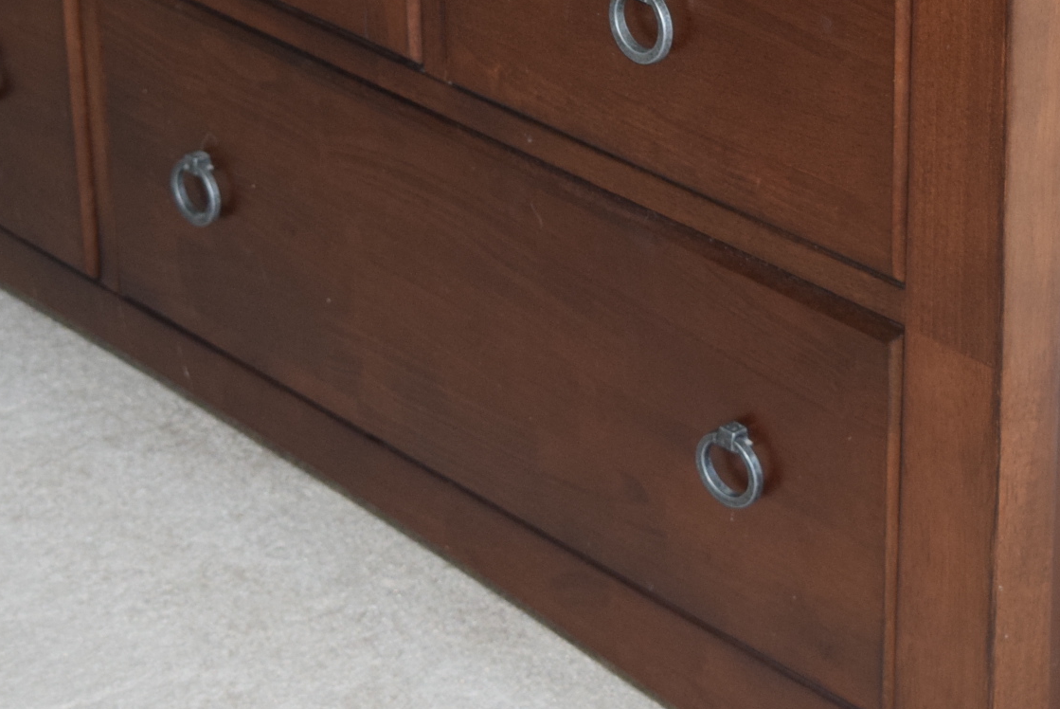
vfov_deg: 11.0
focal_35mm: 124
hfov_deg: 16.5
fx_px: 3664
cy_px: 16
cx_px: 450
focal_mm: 31
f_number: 4.2
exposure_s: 1/60
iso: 800
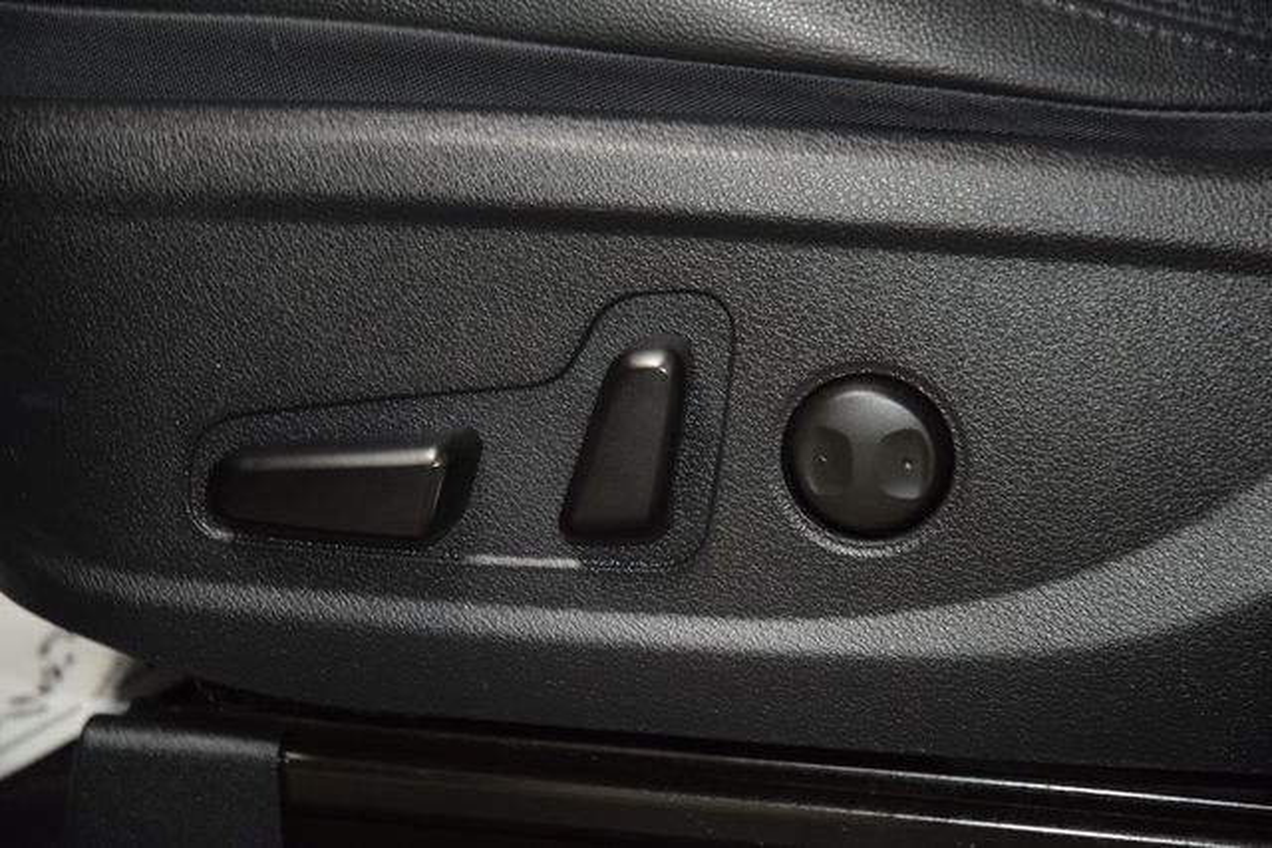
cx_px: 636
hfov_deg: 19.5
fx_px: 3711
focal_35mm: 105
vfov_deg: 13.0
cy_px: 424
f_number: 4.5
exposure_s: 1/50
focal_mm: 70
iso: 2500
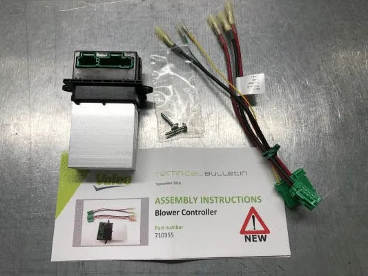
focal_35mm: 28
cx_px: 184
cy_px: 138
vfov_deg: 49.8
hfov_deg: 63.4
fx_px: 298
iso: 25
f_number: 1.8
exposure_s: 1/100
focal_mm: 3.99
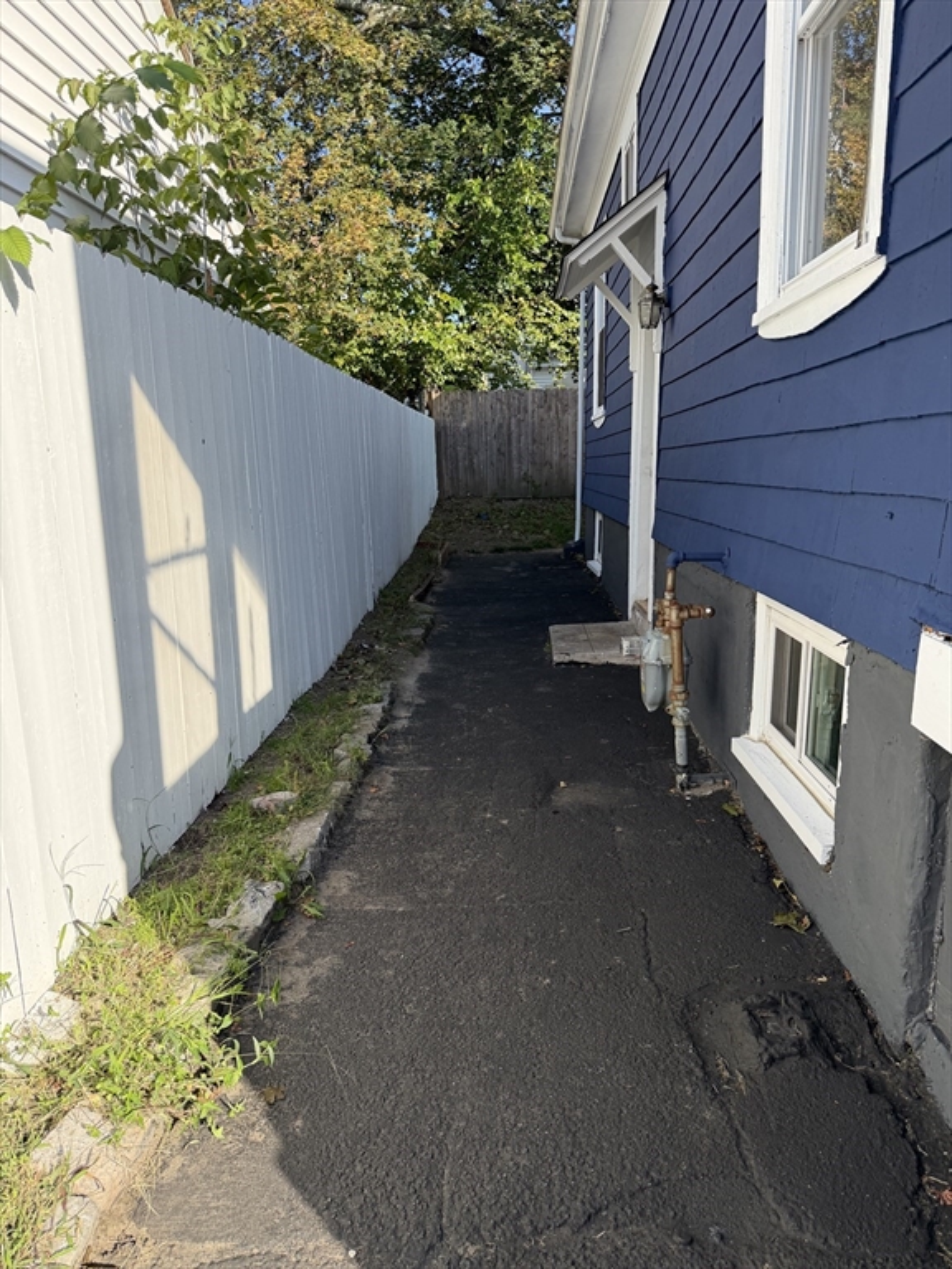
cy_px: 634
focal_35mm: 24
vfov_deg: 71.6
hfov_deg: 56.8
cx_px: 476
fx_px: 880
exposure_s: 1/1901
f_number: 1.78
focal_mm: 6.76
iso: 100
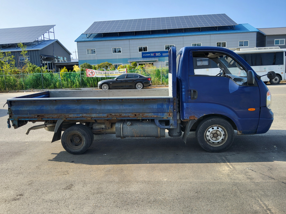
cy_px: 107
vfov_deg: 53.1
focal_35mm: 26
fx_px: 215
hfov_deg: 67.3
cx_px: 143
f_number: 1.8
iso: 12
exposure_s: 1/390
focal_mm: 3.98
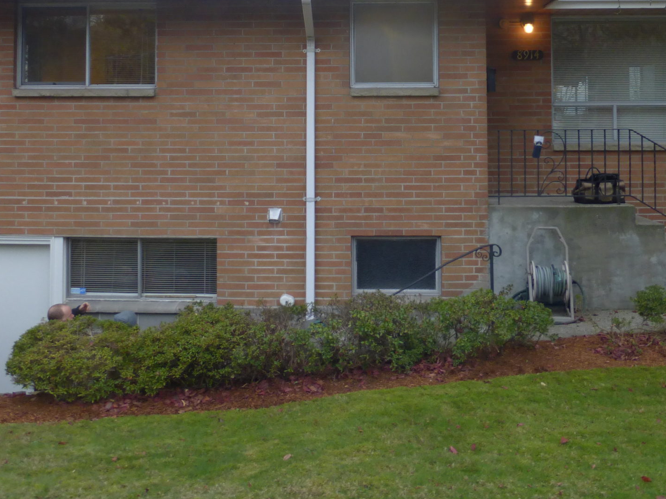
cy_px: 79
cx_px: 349
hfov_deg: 43.8
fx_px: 827
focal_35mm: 43
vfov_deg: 32.4
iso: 100
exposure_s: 1/125
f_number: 3.3
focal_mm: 4.3
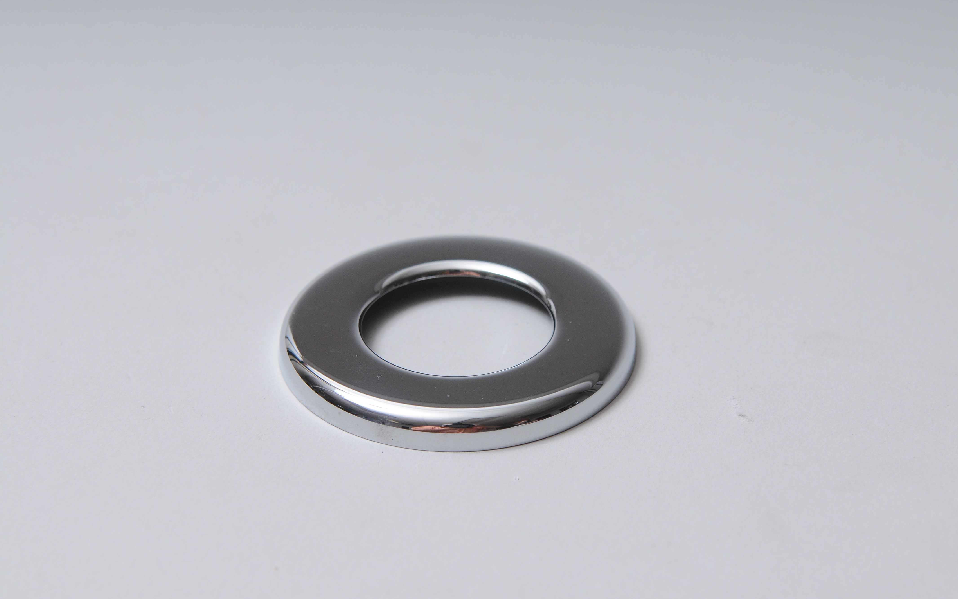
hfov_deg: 16.6
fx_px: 3290
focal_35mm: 126
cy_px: 298
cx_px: 478
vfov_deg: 10.4
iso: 400
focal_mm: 82
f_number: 7.1
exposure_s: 1/250
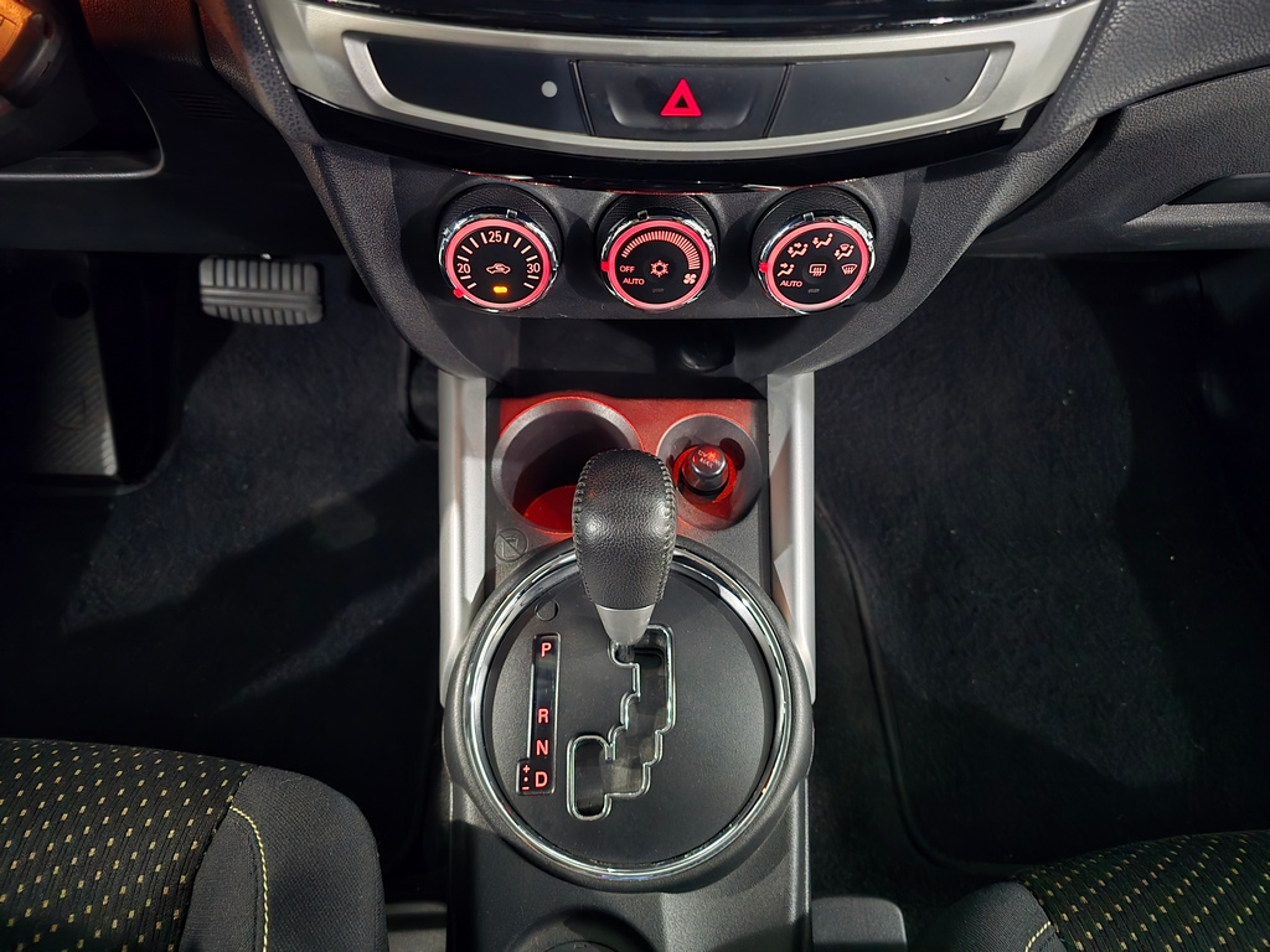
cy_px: 476
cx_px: 635
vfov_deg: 58.9
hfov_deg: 73.9
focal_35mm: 23
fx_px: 844
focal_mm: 6.3
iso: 3200
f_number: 1.7
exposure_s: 1/15
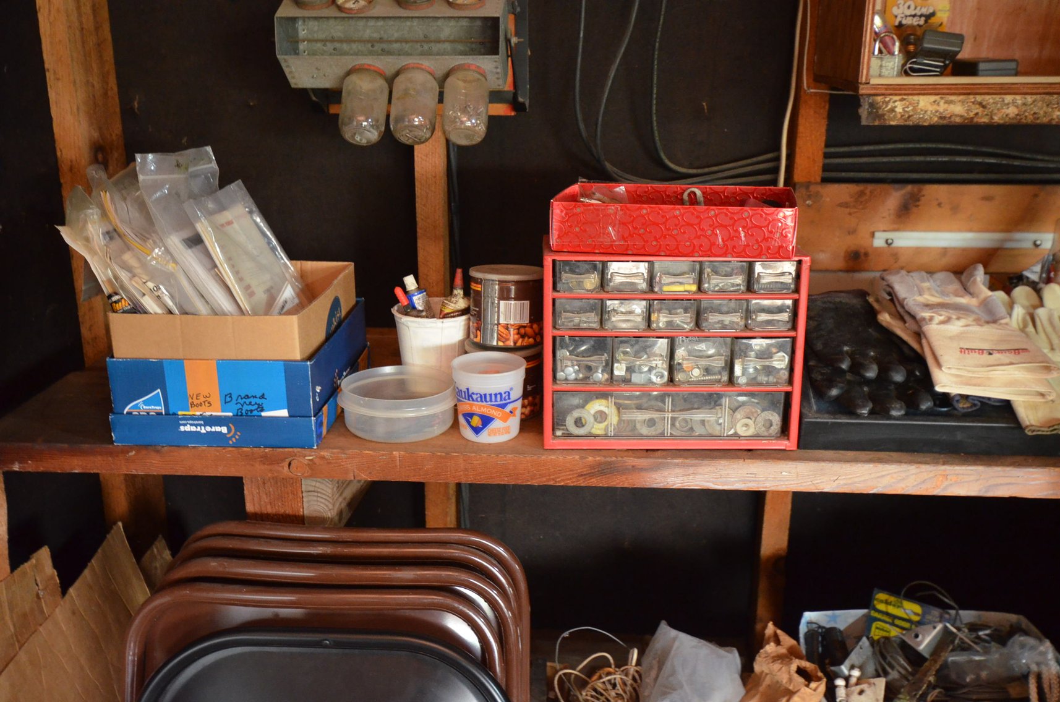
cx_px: 530
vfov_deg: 36.7
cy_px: 351
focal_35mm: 36
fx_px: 1058
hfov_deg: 53.2
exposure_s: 1/60
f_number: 4.5
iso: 2500
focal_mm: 24
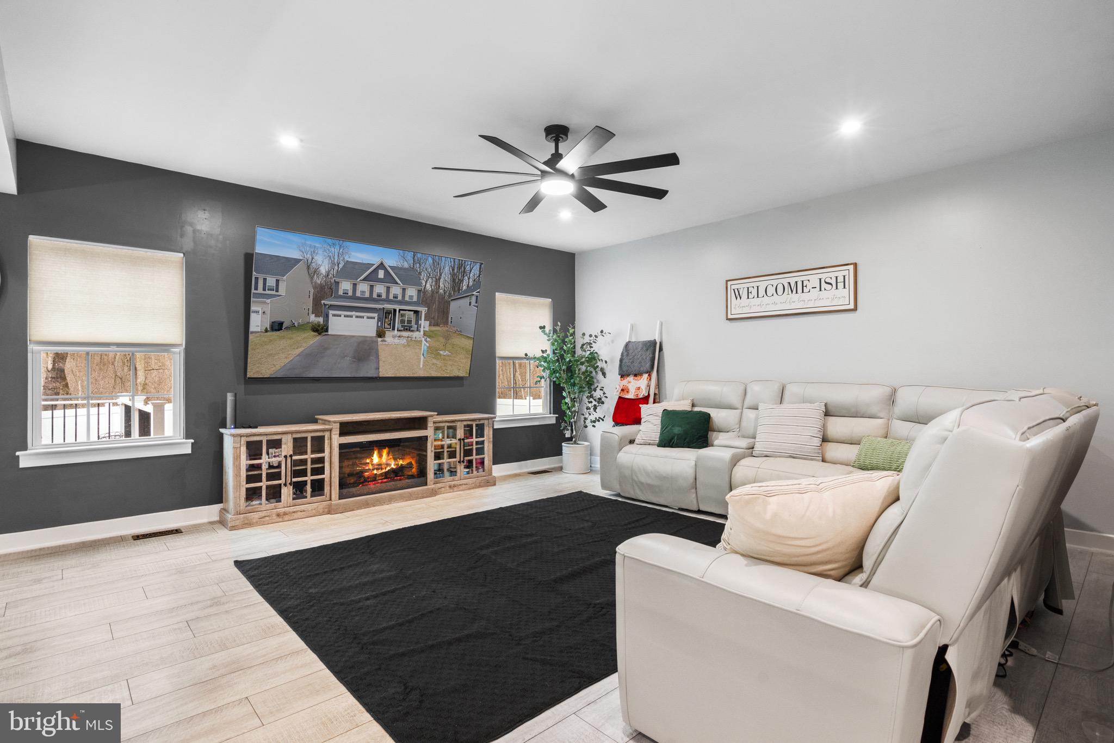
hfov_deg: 93.3
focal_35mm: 17
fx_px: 526
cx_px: 557
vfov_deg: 70.4
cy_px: 372
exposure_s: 1/10
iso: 640
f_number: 8
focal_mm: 17
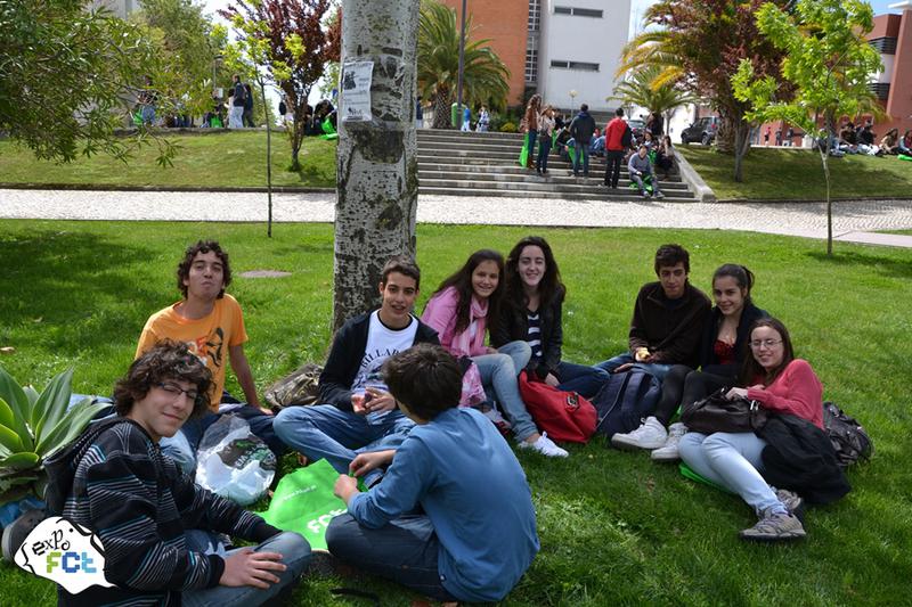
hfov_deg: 67.4
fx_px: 684
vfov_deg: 47.9
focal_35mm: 27
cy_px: 304
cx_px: 456
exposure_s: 1/200
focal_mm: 18
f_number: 7.1
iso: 100
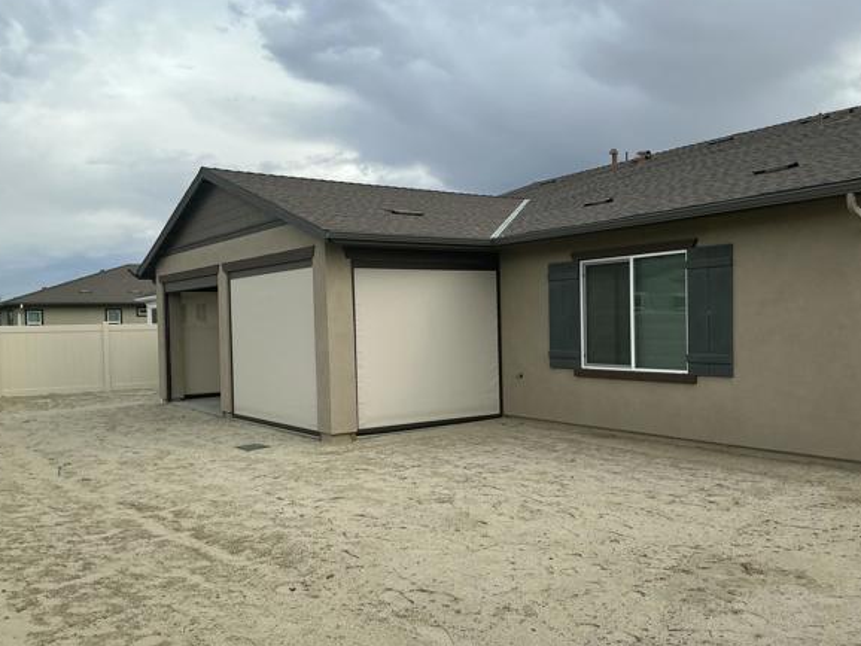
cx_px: 454
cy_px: 339
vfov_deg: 45.5
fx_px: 771
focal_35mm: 31
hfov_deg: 58.3
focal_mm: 3
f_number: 1.8
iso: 25
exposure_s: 1/486
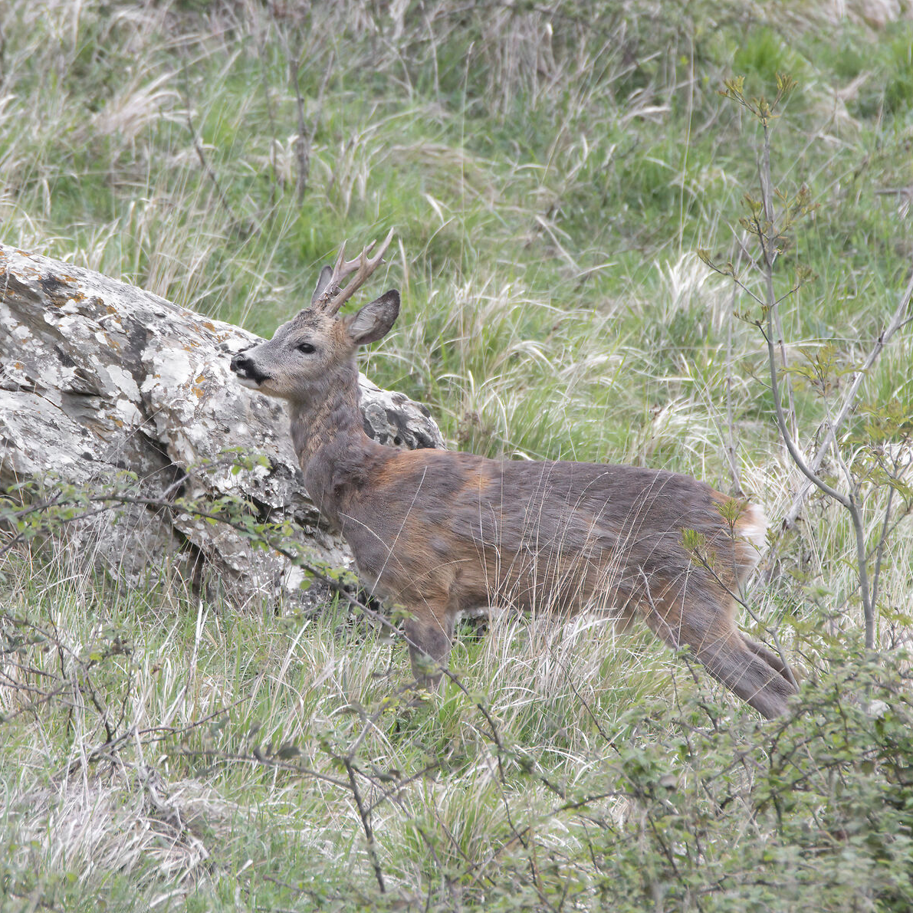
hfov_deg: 1.7
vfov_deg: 1.7
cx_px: 132
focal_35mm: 1028
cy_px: 546
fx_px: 30676
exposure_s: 1/200
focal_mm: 600
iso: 2800
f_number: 8
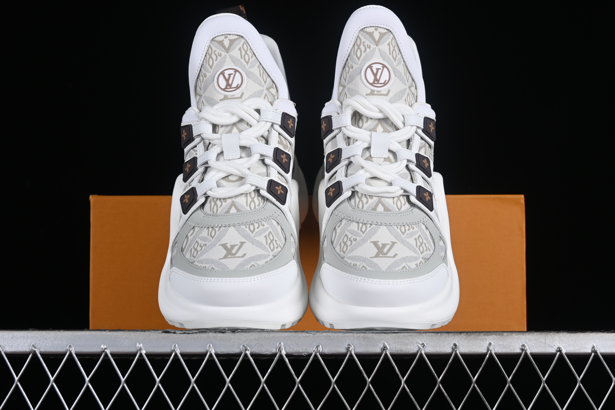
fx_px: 1281
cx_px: 308
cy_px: 205
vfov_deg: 18.2
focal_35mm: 75
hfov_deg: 27.0
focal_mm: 50
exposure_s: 1/80
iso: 160
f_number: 8
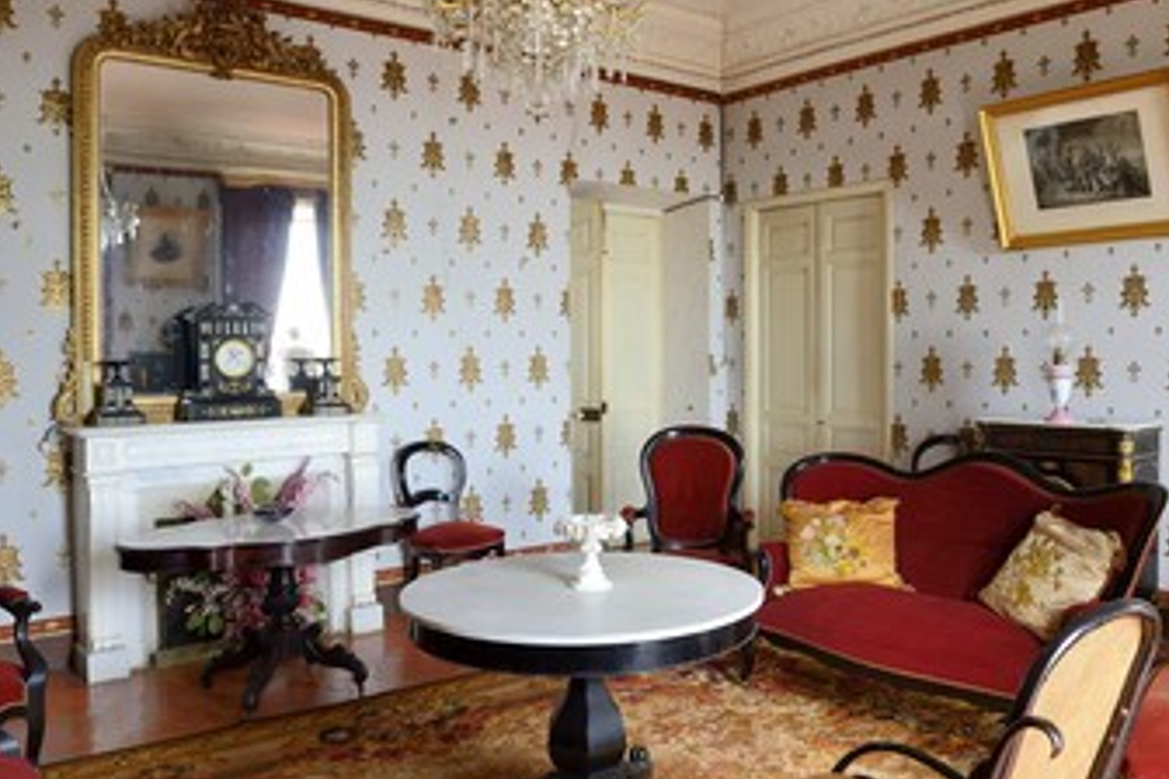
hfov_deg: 61.8
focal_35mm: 30
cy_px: 369
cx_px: 647
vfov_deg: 43.6
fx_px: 974
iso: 200
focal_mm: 24
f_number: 8
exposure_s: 1/3.33
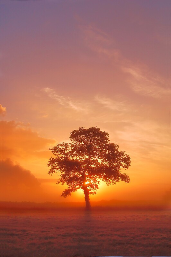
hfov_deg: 28.9
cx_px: 86
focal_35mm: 46
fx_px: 332
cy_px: 128
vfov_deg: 42.4
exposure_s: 1/640
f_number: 9
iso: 200
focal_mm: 31
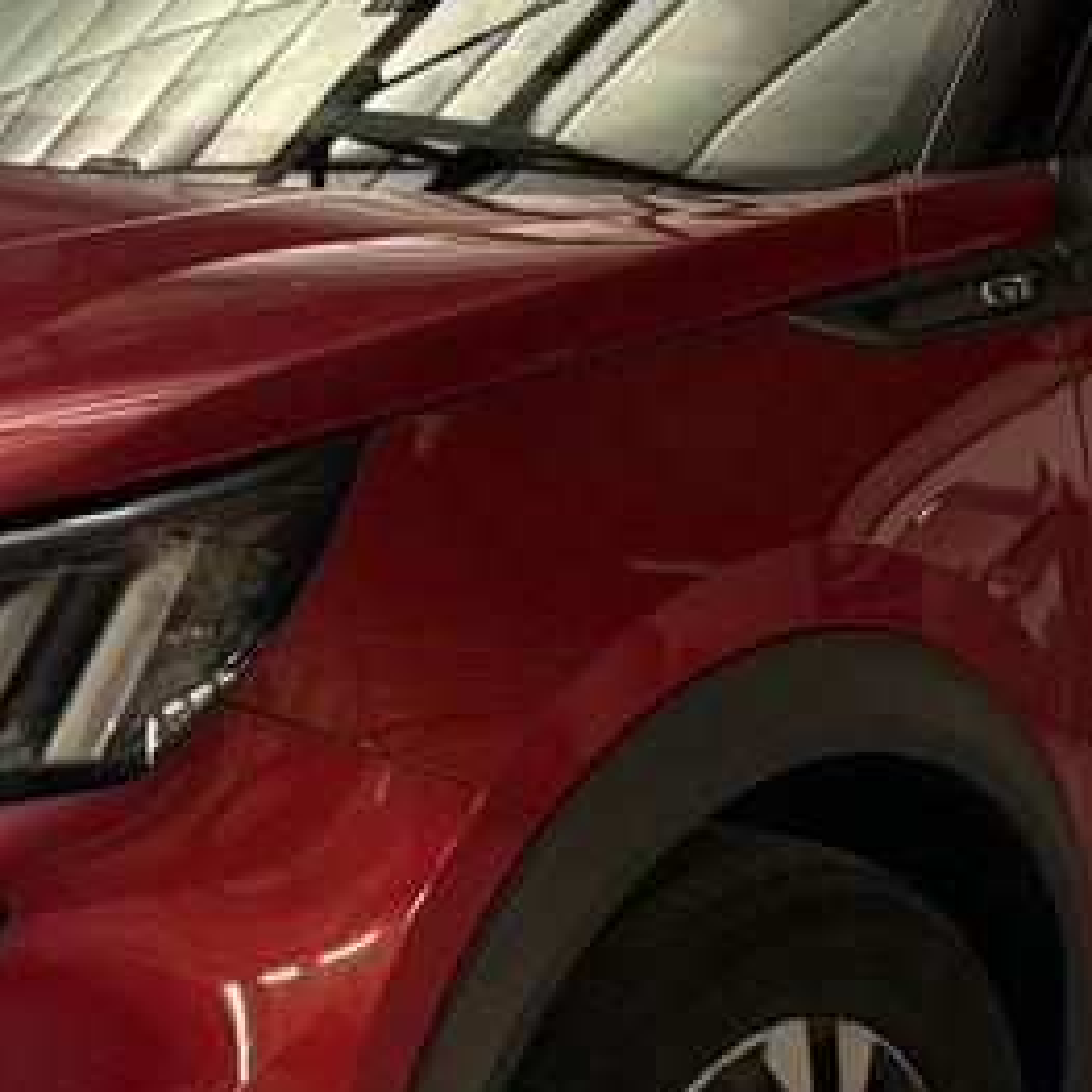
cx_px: 424
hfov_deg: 16.6
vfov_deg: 16.6
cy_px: 656
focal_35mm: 105
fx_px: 3747
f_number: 1.6
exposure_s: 1/60
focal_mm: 5.96
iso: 200
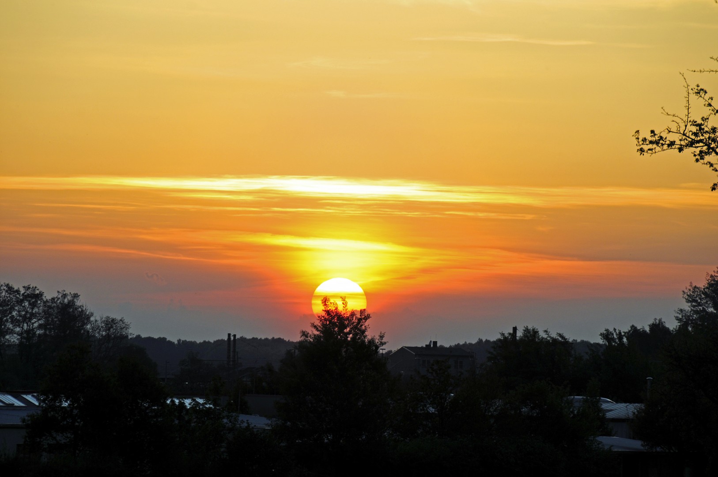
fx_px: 5976
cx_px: 359
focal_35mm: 300
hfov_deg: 6.9
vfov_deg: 4.6
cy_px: 238
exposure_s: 1/250
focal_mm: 200
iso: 200
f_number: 8
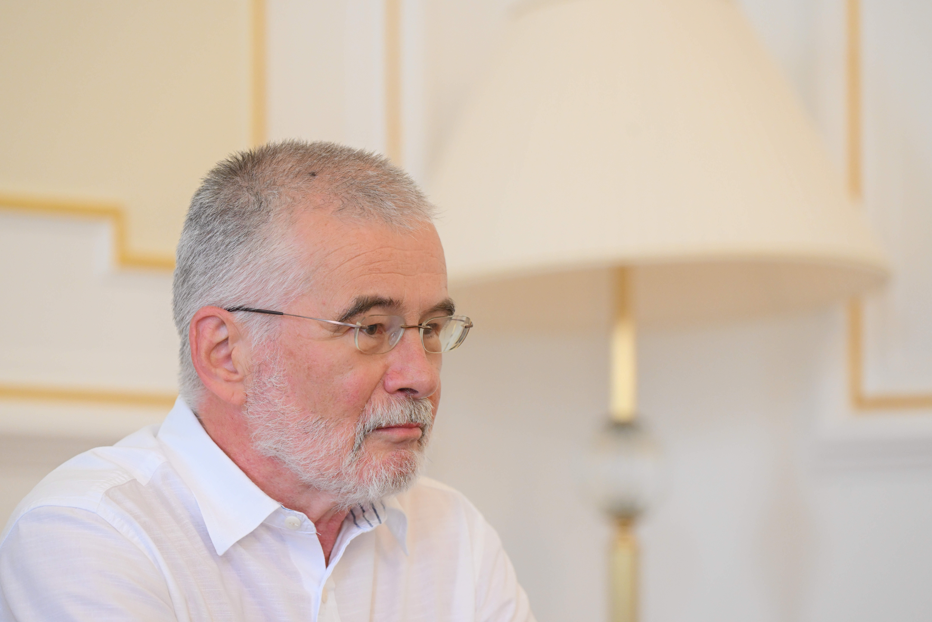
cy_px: 311
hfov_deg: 10.3
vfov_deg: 6.9
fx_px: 5177
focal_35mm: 200
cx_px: 466
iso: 2500
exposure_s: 1/160
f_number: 4.5
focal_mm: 200
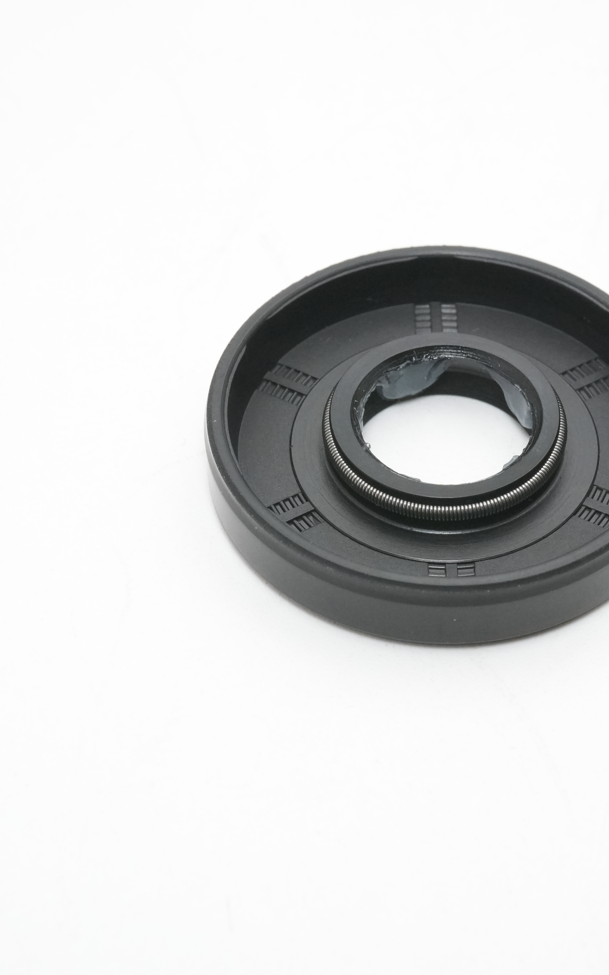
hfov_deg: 18.1
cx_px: 399
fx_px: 1906
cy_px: 490
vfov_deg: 28.7
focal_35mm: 72
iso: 2000
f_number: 11
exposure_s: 1/160
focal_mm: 31
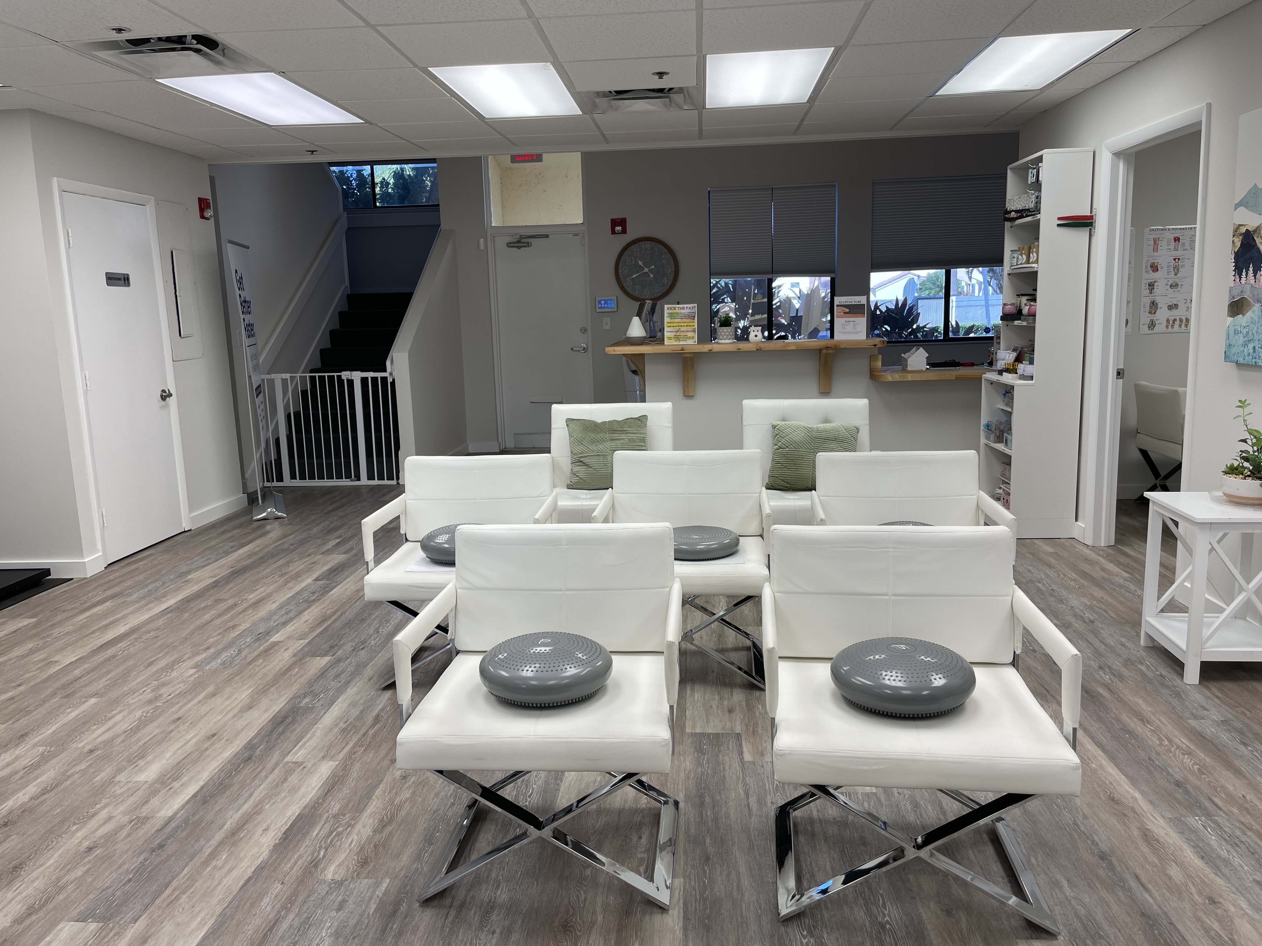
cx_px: 631
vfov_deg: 53.1
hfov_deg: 67.3
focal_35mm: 26
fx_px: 948
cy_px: 473
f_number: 1.6
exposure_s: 1/120
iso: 32
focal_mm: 4.2
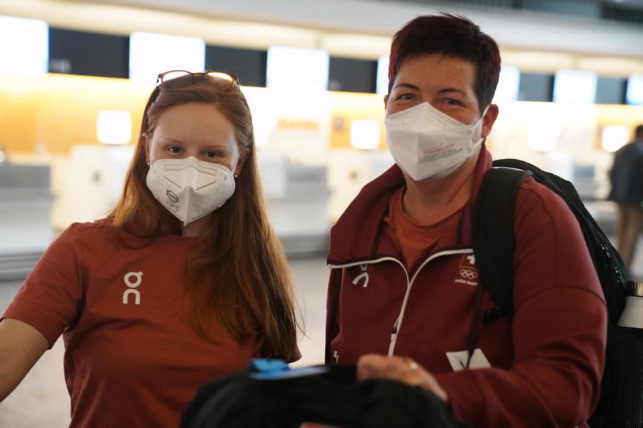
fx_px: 1107
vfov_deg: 21.9
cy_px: 214
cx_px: 322
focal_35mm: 62
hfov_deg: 32.4
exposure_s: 1/200
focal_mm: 62
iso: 5000
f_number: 2.8
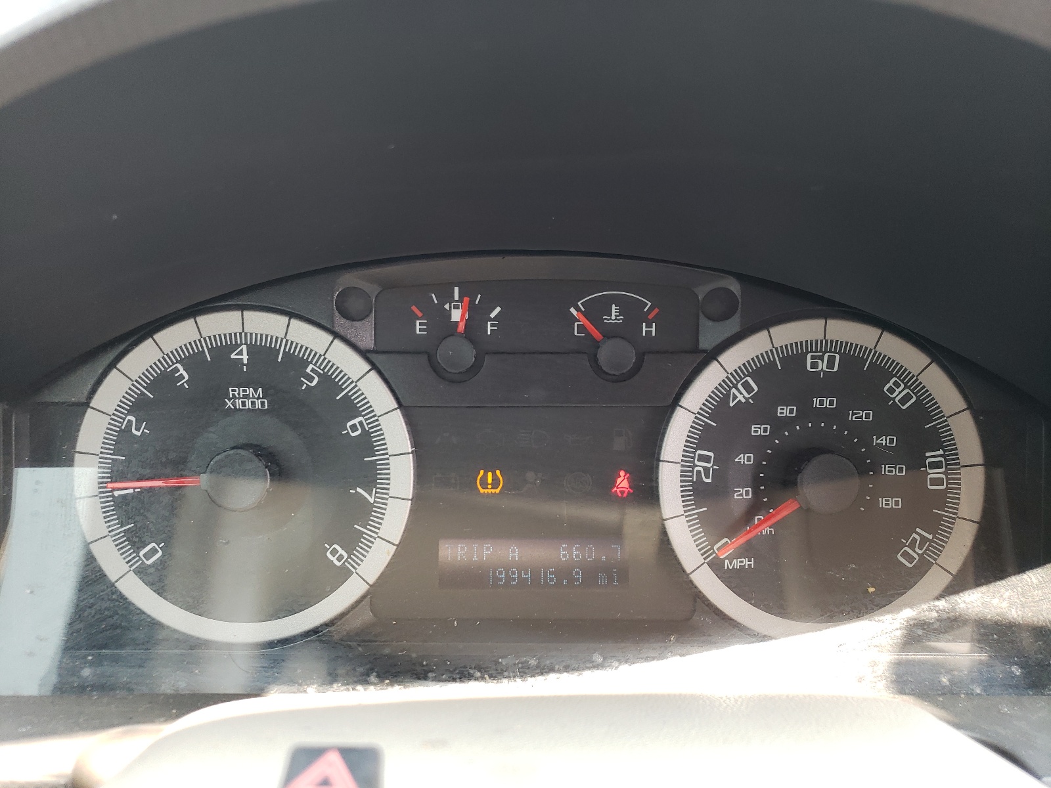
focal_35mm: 26
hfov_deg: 67.3
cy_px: 394
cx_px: 526
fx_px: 789
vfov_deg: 53.1
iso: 70
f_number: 1.5
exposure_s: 1/120
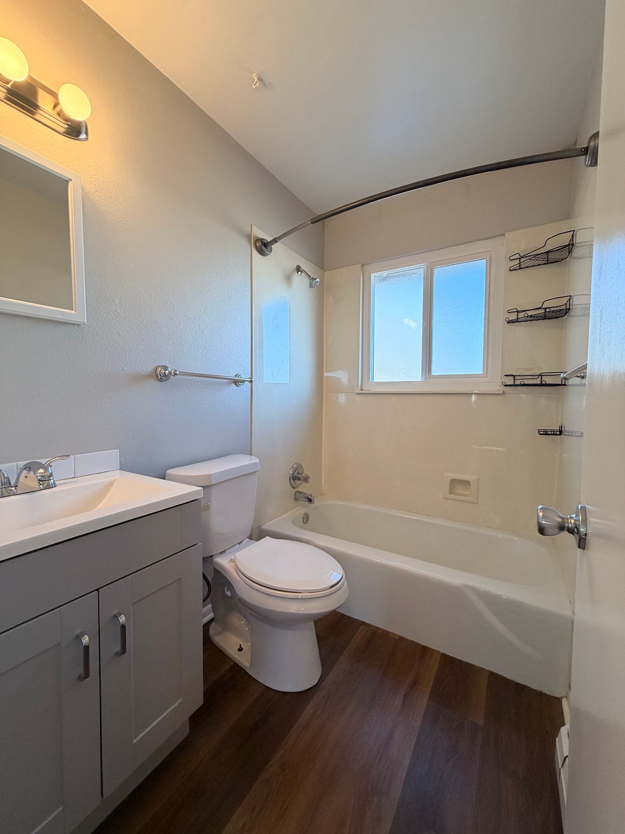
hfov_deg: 85.7
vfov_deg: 102.1
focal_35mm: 14
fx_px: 337
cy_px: 417
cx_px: 312
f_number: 2.2
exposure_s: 1/120
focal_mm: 2.22
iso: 160
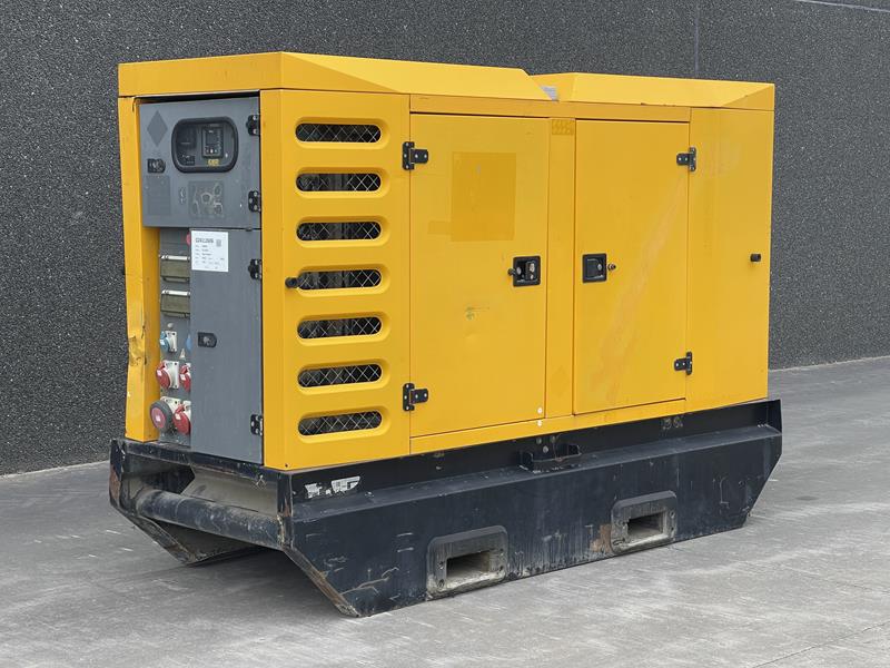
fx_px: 1645
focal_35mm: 64
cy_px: 334
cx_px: 445
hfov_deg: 30.3
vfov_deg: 22.9
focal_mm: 7.5
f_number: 2.2
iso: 20
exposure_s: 1/317
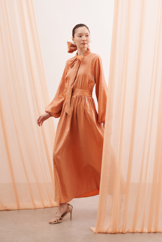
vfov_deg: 39.6
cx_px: 81
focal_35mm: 50
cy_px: 121
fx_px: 337
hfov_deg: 27.0
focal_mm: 50
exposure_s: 1/160
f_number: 11
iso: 400
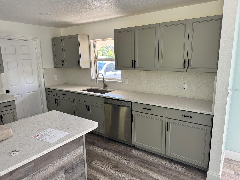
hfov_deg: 71.6
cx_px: 120
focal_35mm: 24
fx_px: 166
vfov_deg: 56.8
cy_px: 90
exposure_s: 1/121
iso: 100
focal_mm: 6.86
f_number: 1.78
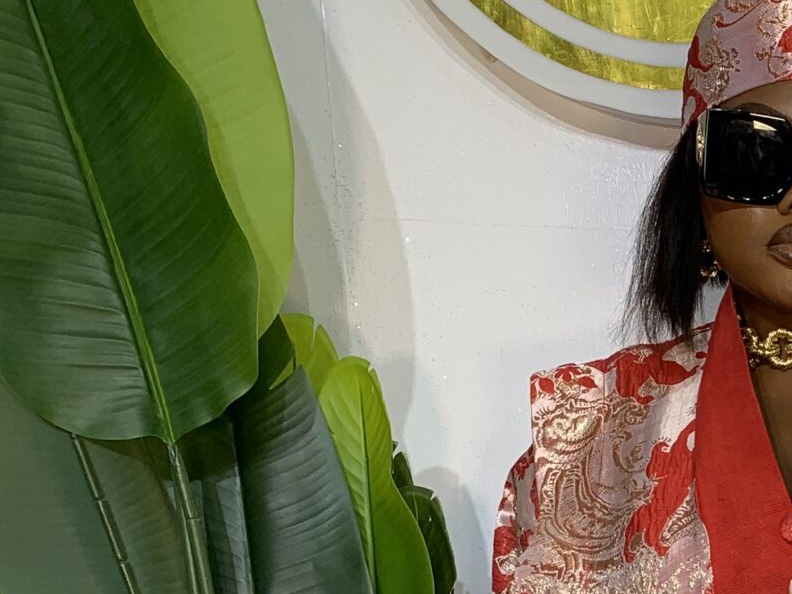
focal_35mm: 84
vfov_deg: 16.1
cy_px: 888
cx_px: 942
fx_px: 1922
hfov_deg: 21.6
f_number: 1.8
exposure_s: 1/124
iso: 25
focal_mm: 4.25
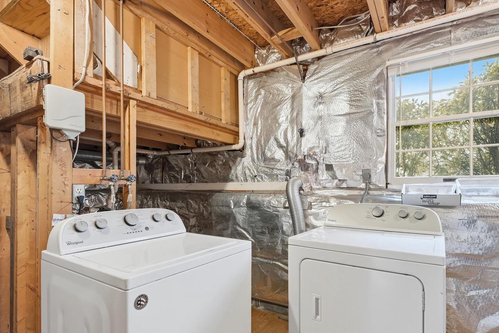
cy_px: 196
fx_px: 250
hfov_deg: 89.7
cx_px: 273
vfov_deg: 66.9
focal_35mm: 18
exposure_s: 1/80
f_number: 11
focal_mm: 14
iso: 400
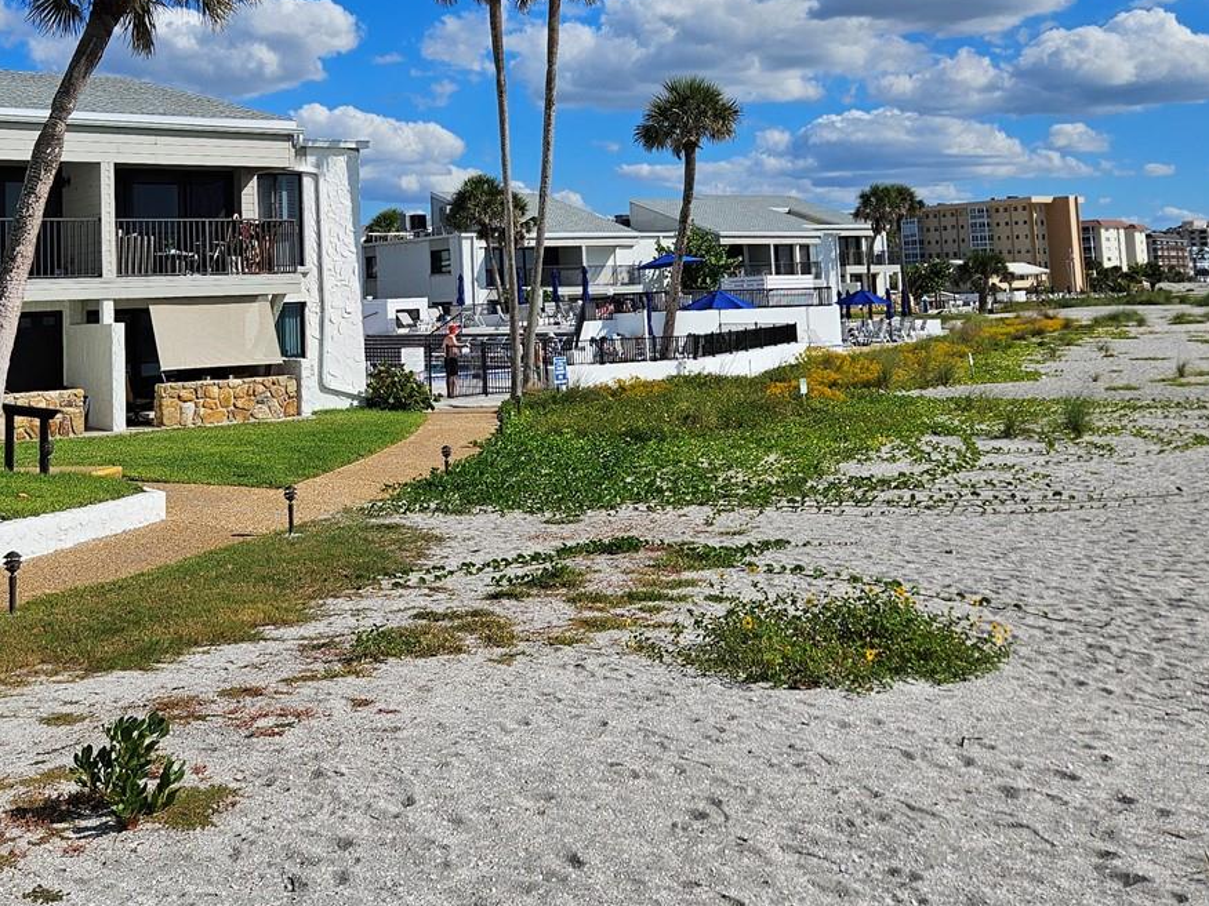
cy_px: 148
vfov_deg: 33.1
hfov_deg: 44.3
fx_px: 1467
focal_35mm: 42
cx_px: 431
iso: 25
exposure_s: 1/4397
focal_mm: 5.4
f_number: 1.8
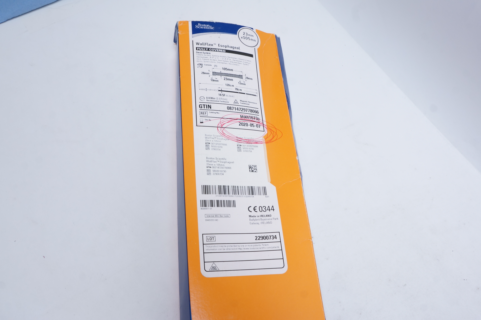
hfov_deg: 48.0
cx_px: 240
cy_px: 160
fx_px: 541
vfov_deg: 32.9
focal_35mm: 40
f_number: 10
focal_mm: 27
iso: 400
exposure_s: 1/13
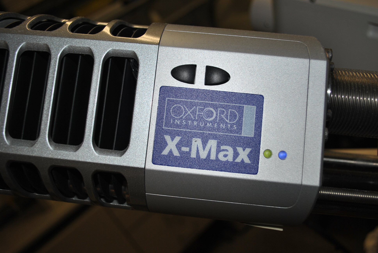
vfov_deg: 37.0
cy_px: 126
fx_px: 378
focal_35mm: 36
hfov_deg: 53.1
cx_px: 189
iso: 100
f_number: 4
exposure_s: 1/60
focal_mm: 24
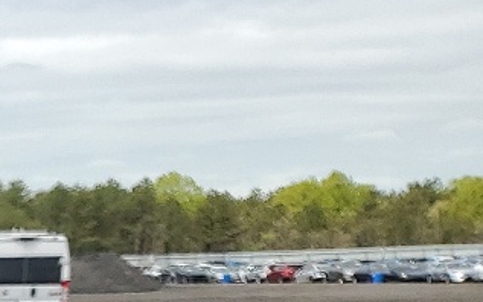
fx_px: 1829
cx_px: -733
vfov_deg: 8.4
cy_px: 808
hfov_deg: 11.8
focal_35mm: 139
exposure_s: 1/3333
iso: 50
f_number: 1.5
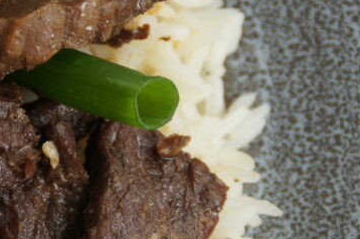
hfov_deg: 6.4
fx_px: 3211
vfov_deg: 4.3
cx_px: 82
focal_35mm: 321
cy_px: 152
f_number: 5.6
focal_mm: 75
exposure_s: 1/30
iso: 100
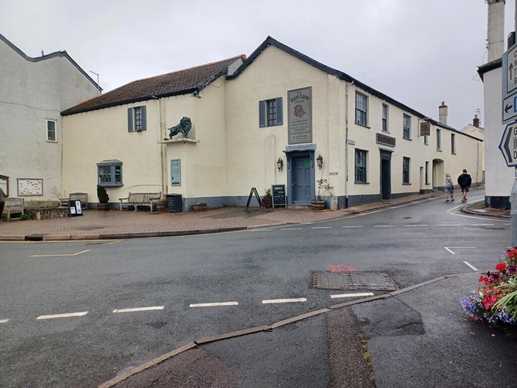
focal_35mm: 25
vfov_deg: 54.9
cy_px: 194
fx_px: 373
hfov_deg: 69.4
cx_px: 258
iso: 32
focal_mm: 4.6
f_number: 1.8
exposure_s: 1/276
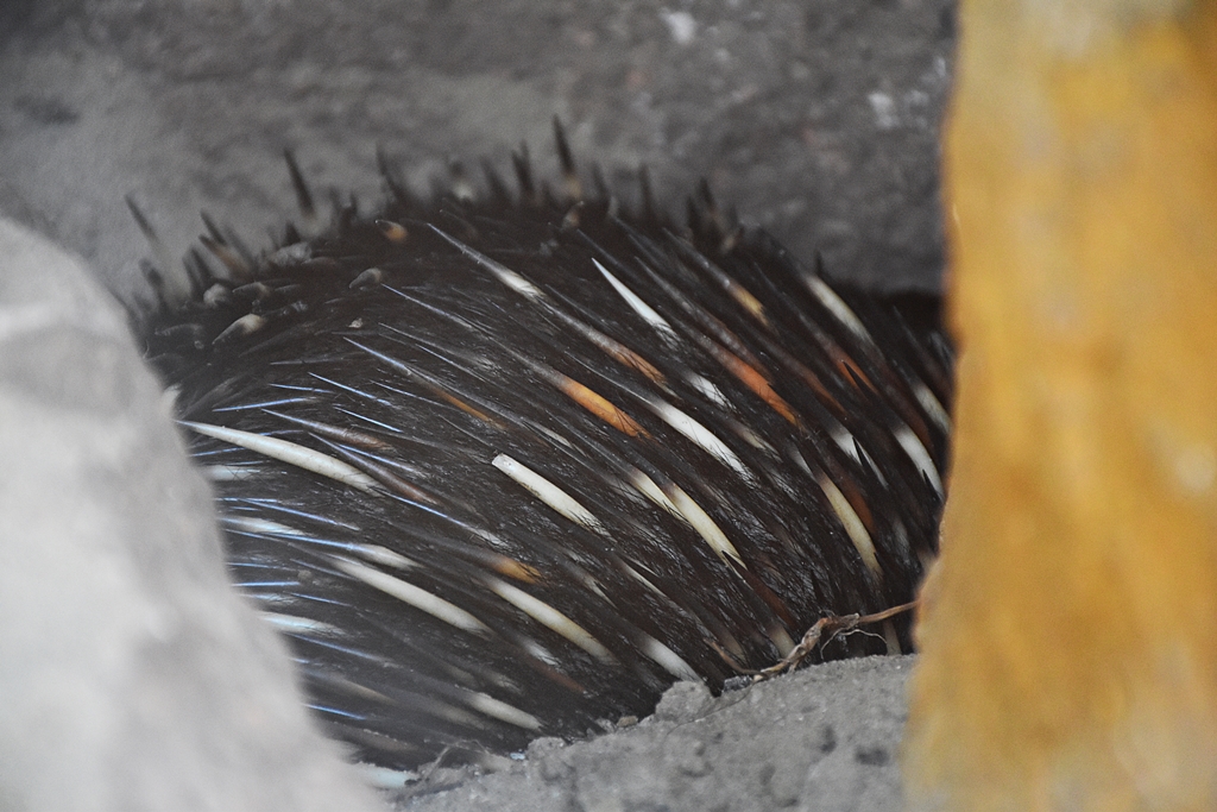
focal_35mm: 210
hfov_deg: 9.8
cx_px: 608
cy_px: 406
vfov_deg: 6.5
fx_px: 7100
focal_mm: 140
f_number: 5.6
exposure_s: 1/125
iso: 2800
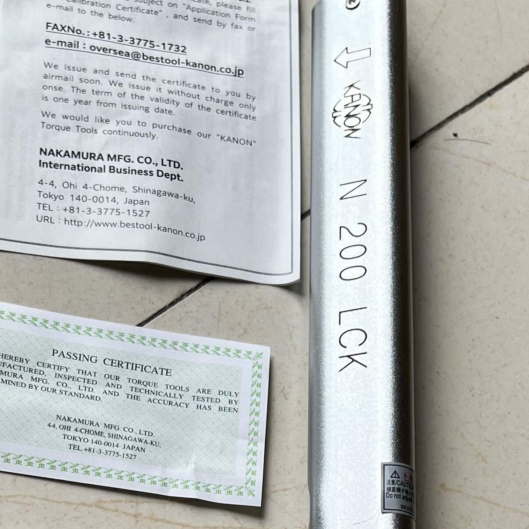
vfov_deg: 20.9
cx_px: 239
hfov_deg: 22.5
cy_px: 646
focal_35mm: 77
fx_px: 1331
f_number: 1.5
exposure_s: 1/471
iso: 50
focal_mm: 5.7
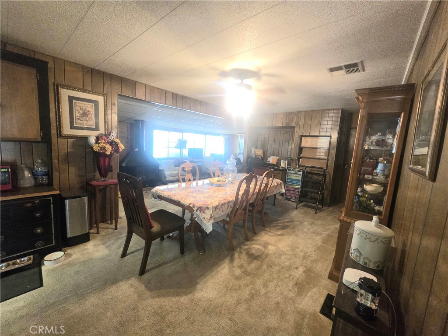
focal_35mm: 13
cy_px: 168
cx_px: 224
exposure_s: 1/60.2
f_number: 2.2
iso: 640
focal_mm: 2.2
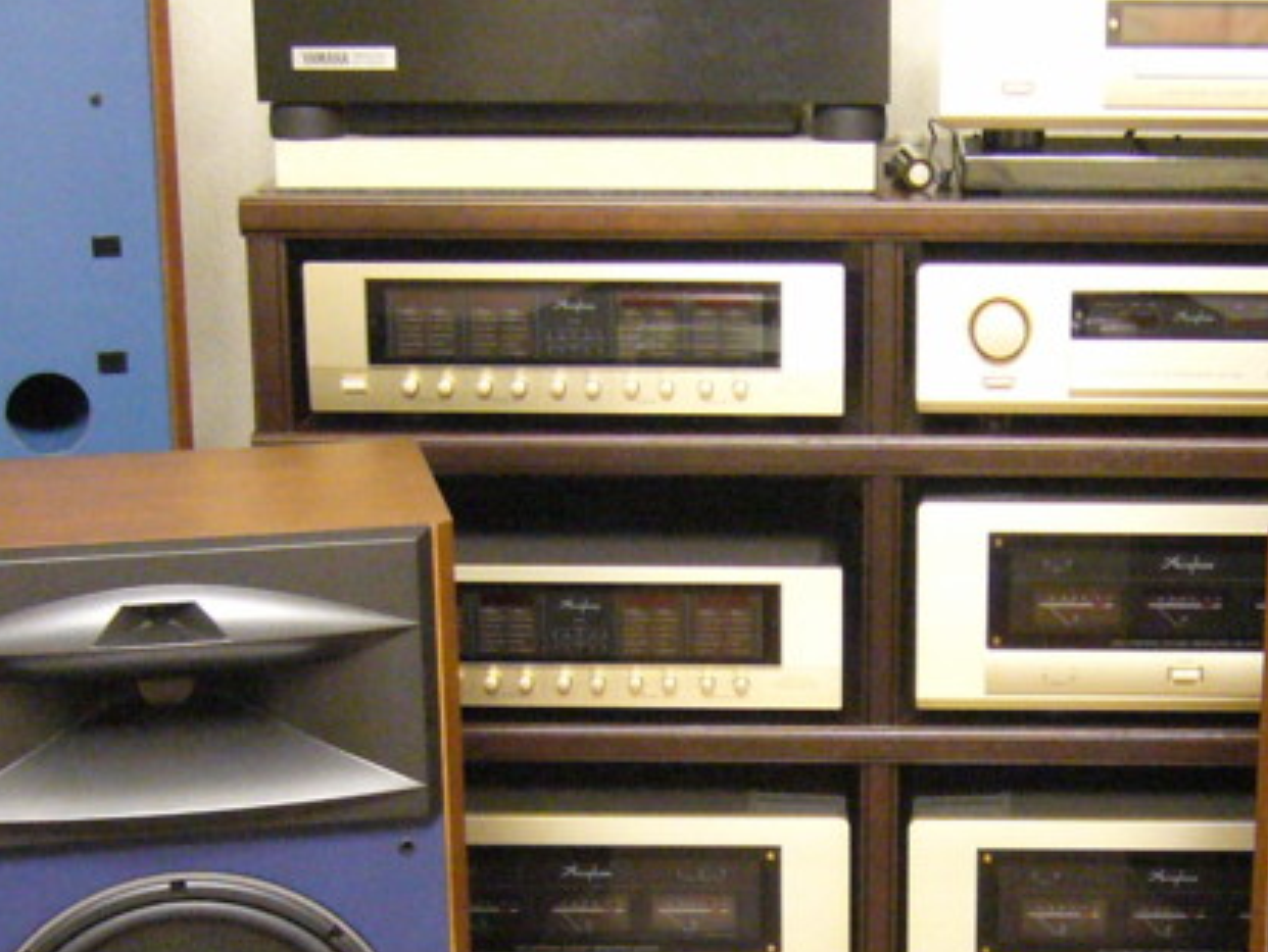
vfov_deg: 19.3
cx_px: 885
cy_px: 678
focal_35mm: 76
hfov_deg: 25.5
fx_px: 2786
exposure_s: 1/10
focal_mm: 5.8
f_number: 2.8
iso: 400
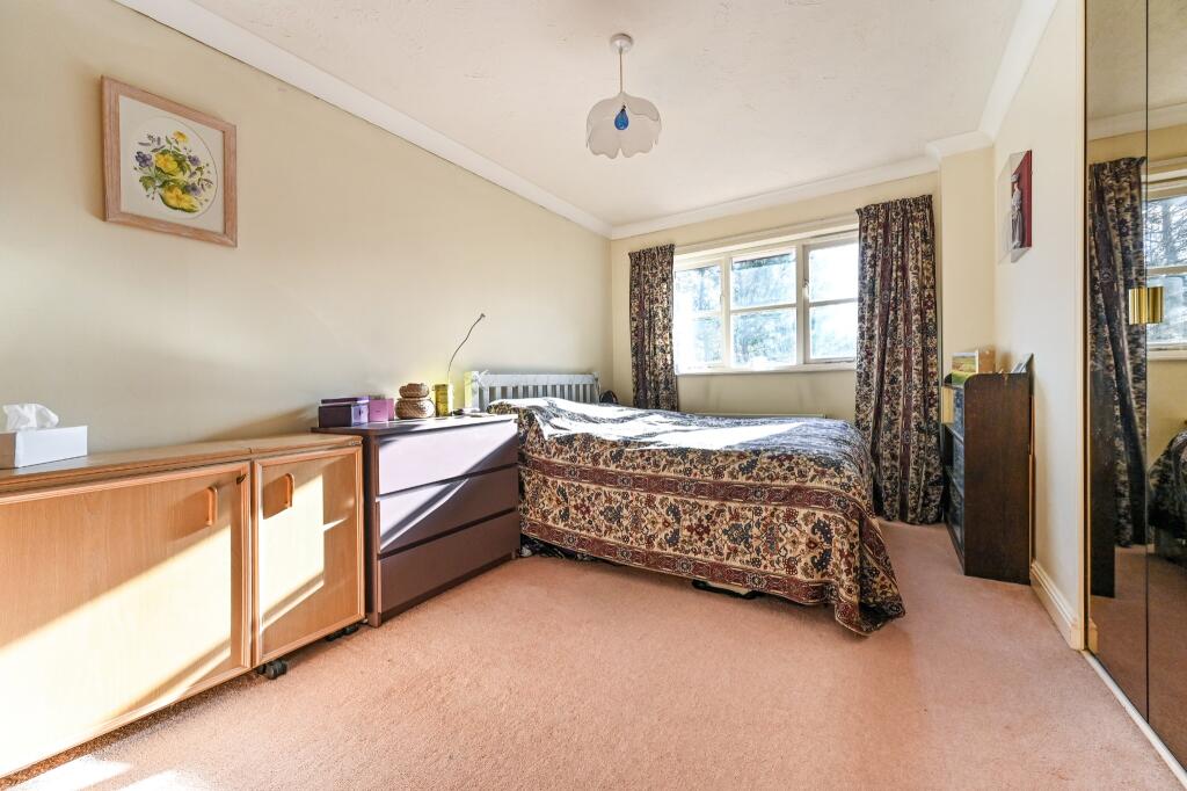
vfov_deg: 81.2
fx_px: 461
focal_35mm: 14
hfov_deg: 104.3
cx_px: 594
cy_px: 396
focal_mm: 14
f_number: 8
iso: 400
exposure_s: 1/80
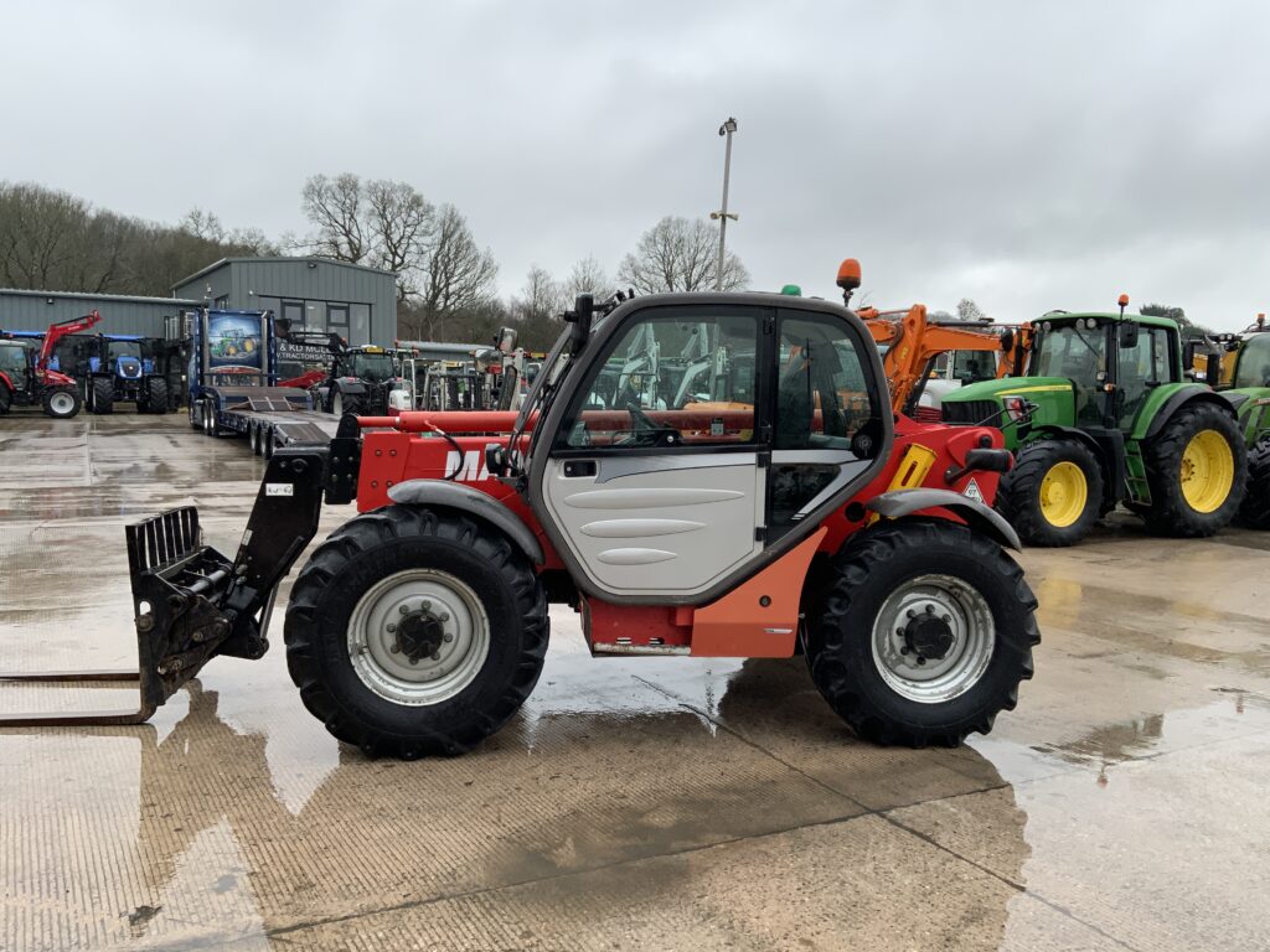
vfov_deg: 48.2
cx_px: 635
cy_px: 476
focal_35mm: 29
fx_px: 1064
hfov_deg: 61.7
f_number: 1.8
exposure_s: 1/338
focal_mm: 3
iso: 16
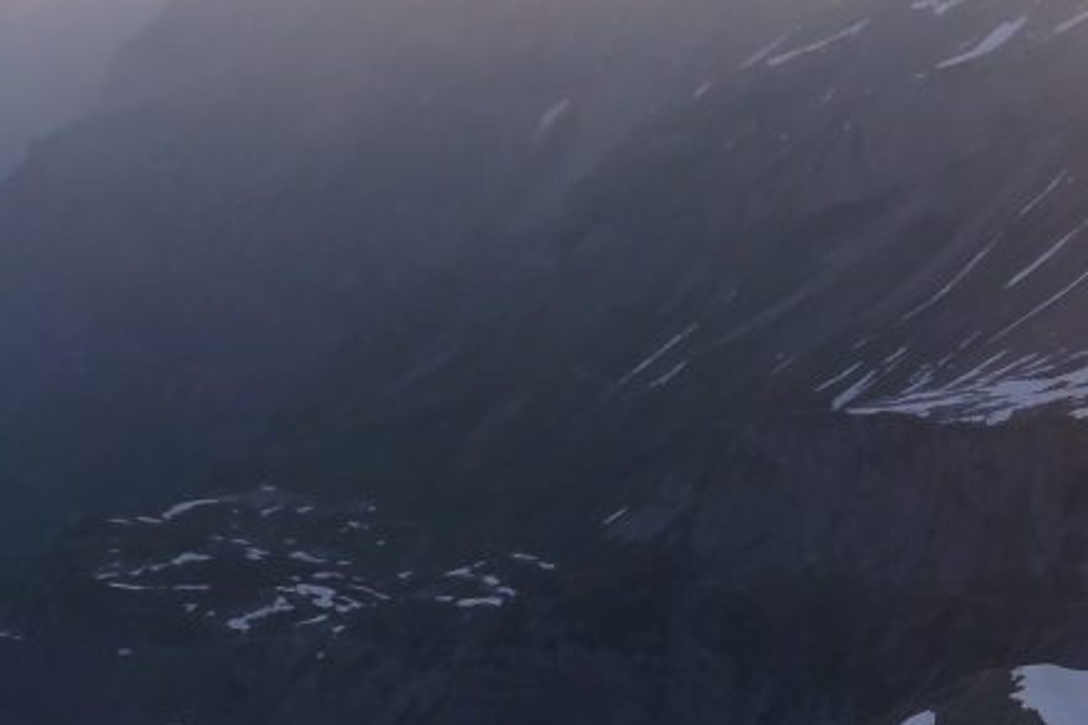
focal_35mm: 71
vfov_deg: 18.9
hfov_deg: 25.9
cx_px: 1246
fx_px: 2145
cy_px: 119
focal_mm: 5
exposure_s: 1/160
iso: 80
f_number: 4.5
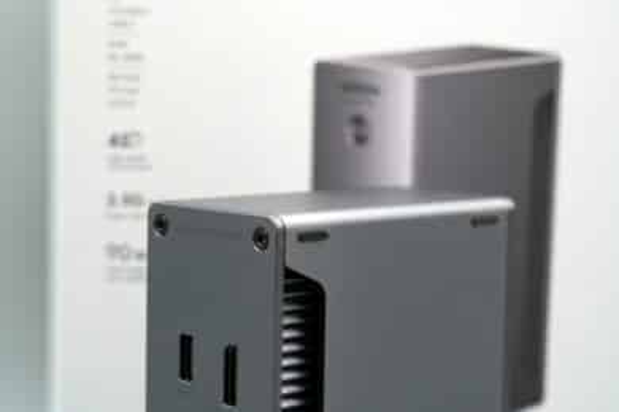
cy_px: 206
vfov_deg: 13.0
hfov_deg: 19.5
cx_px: 310
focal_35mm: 105
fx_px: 1805
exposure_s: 1/125
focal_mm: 105
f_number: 9
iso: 1250
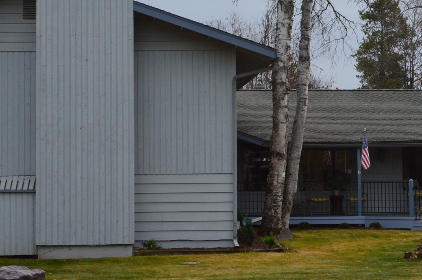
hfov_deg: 23.1
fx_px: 1031
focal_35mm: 88
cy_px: 115
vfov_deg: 15.5
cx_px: 195
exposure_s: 1/160
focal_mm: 28
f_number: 9
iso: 400
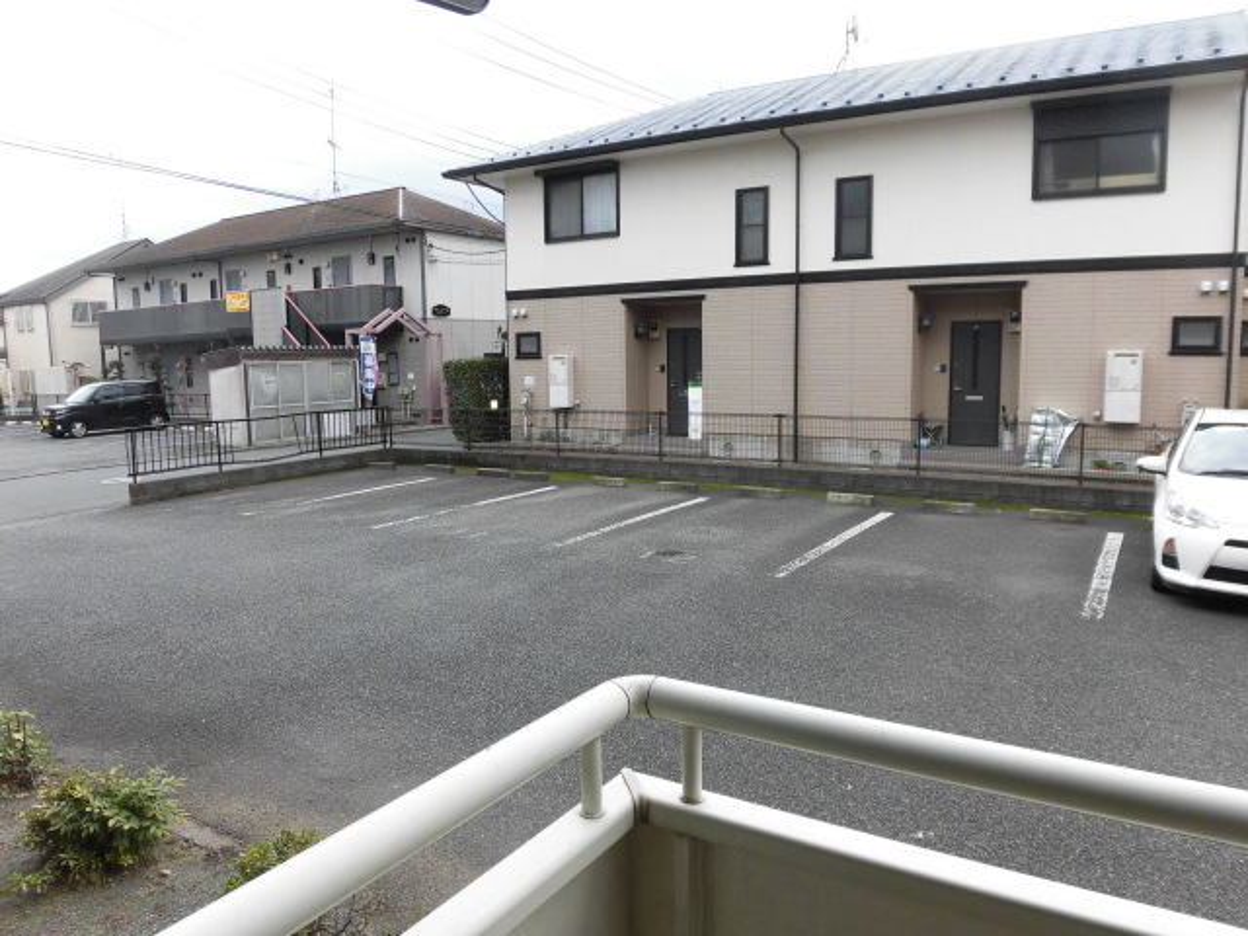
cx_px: 624
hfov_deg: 71.6
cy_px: 468
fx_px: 865
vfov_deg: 56.8
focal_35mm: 24
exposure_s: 1/100
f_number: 3.1
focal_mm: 4.3
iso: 100
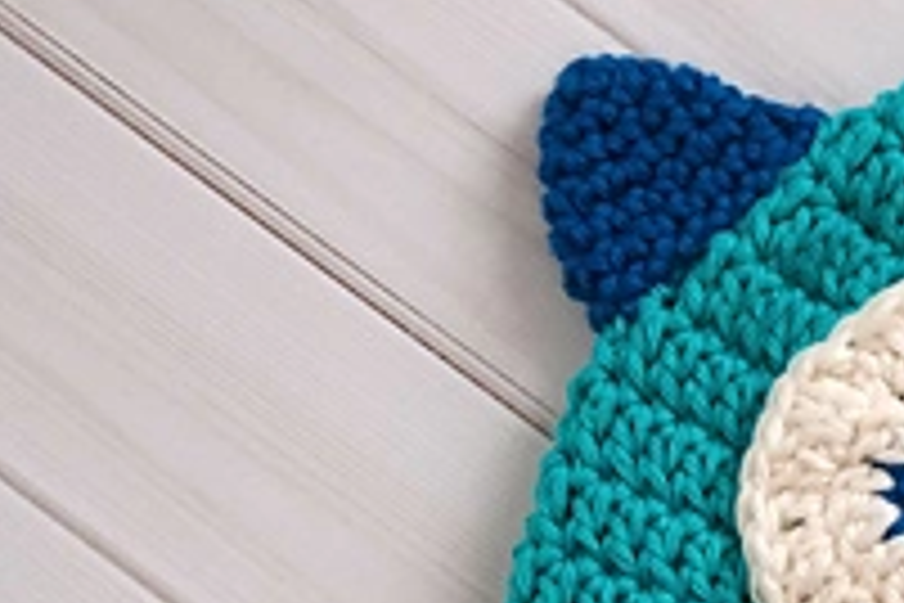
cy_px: 700
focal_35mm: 270
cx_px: 1250
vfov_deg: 5.1
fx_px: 6779
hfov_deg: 7.5
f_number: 4
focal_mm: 56.5
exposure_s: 1/170
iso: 3200
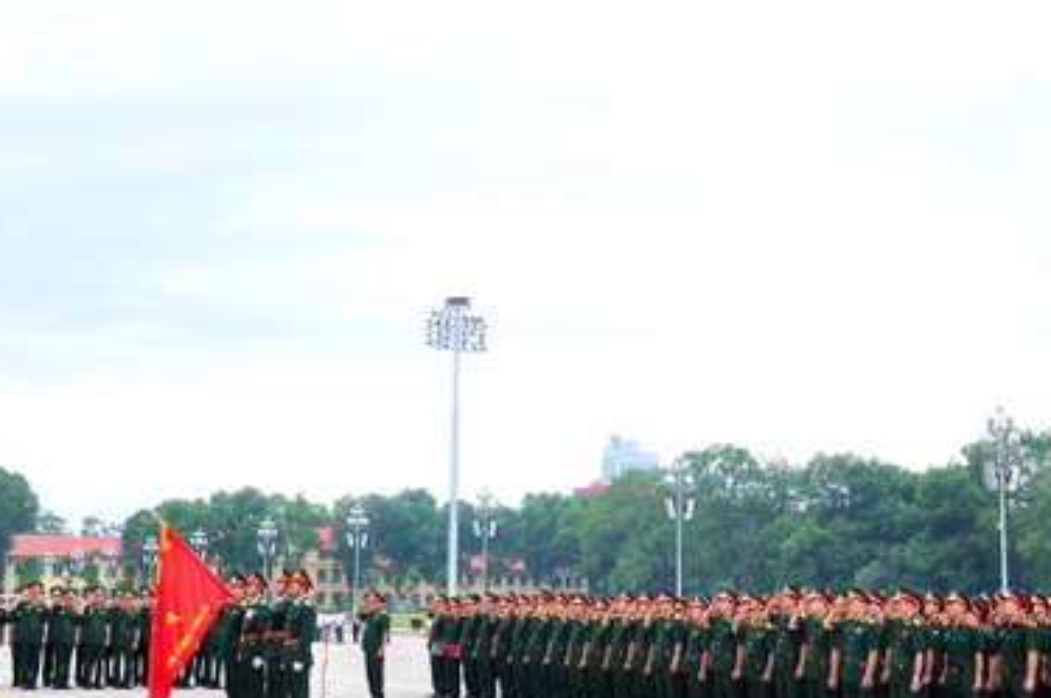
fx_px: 1400
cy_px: 412
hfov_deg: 41.2
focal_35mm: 48
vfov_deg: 27.9
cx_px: 549
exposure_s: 1/250
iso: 400
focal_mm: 24
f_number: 8
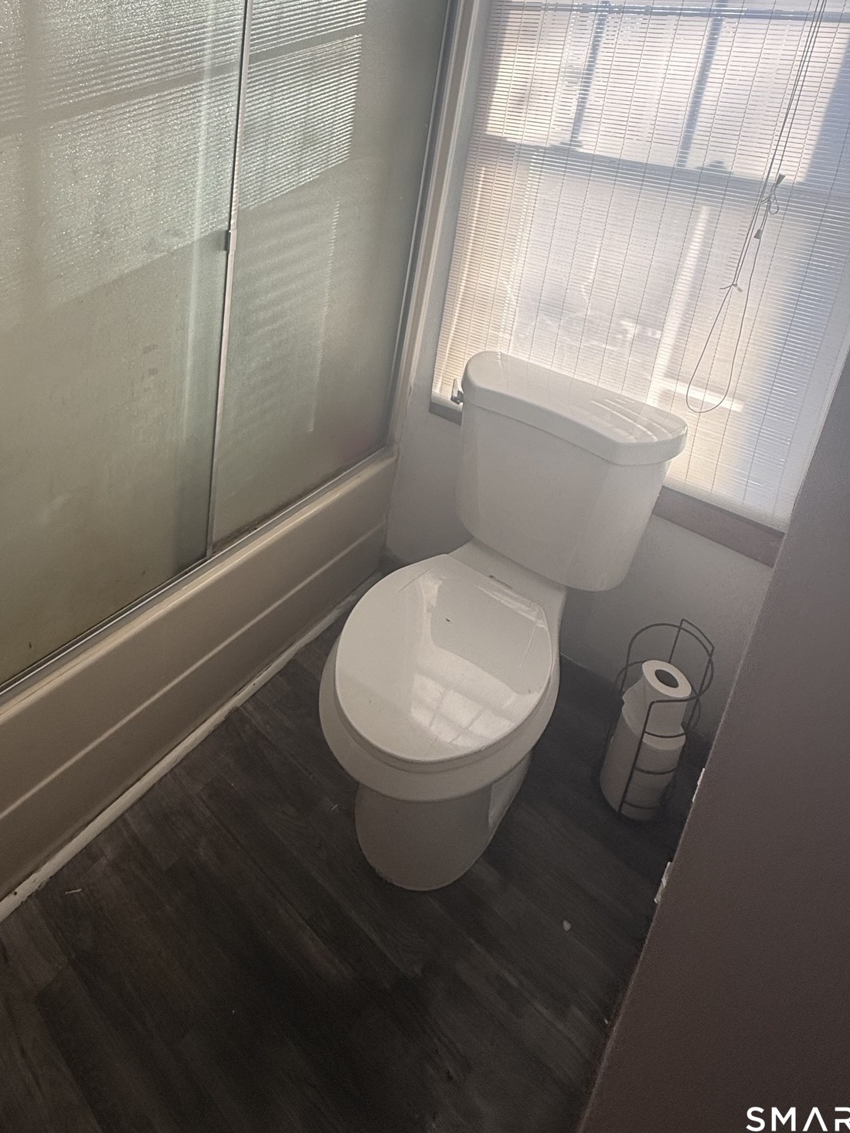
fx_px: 720
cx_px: 284
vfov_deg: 70.3
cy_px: 258
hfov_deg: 59.7
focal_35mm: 22
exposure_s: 1/205
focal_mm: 2.22
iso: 50
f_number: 2.2
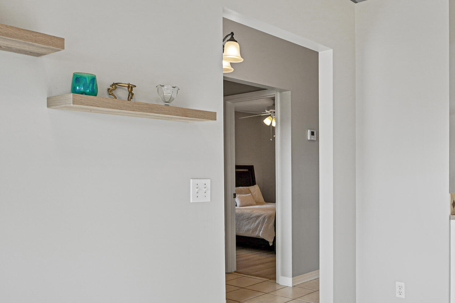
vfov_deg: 38.2
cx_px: 334
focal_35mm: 34
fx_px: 436
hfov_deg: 53.0
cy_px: 185
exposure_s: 1/60
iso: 100
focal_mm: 11.5
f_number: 4
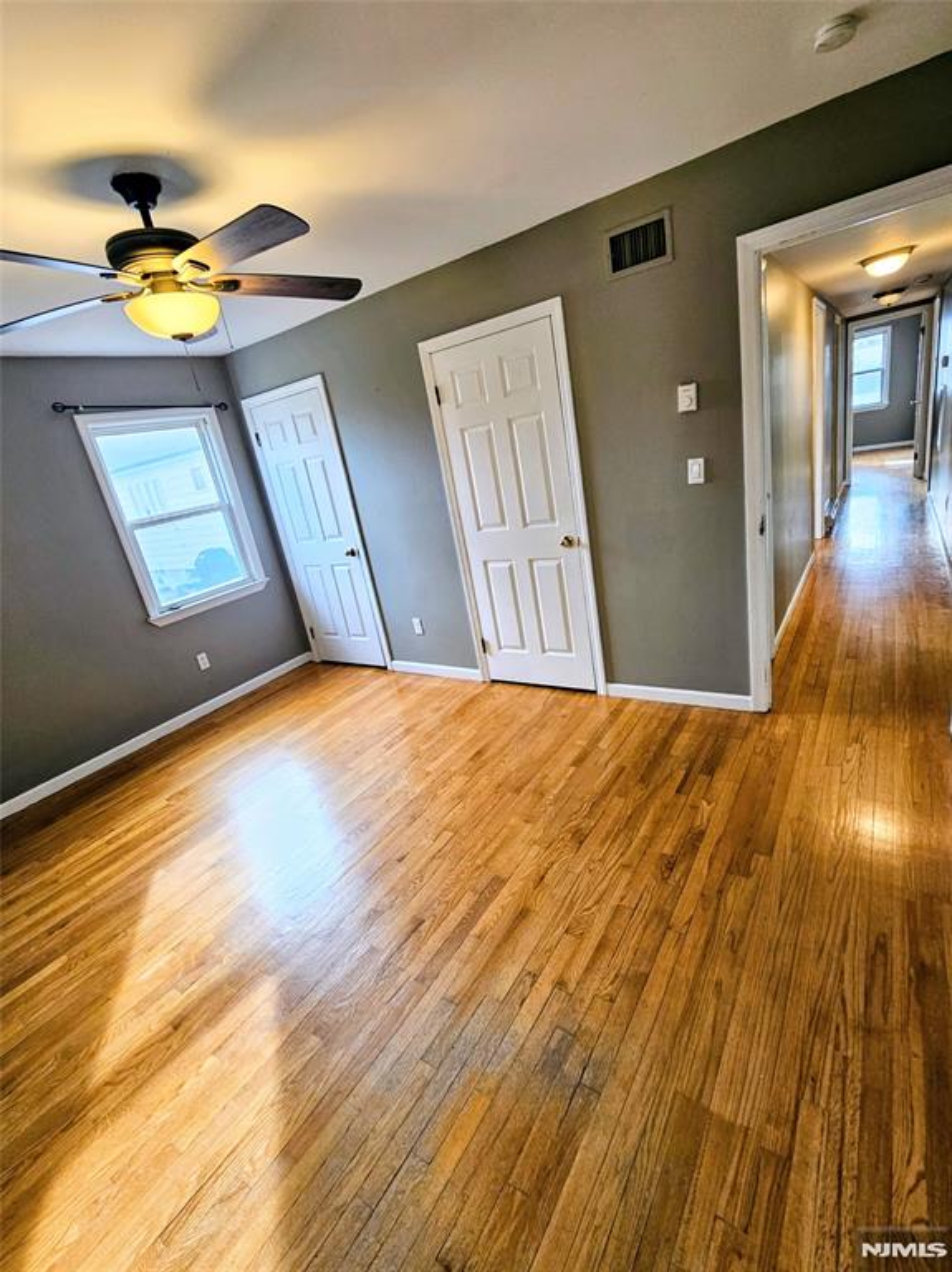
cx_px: 476
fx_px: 477
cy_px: 636
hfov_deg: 89.9
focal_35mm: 13
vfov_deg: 106.2
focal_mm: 2.2
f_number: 2.2
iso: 125
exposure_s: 1/60
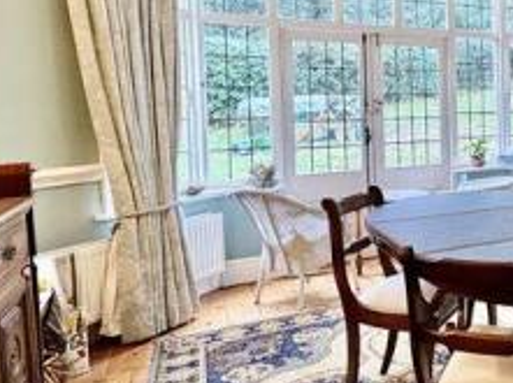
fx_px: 547
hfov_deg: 42.4
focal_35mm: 37
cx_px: 528
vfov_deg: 38.1
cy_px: 127
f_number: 2.2
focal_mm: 2.22
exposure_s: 1/50
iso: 320
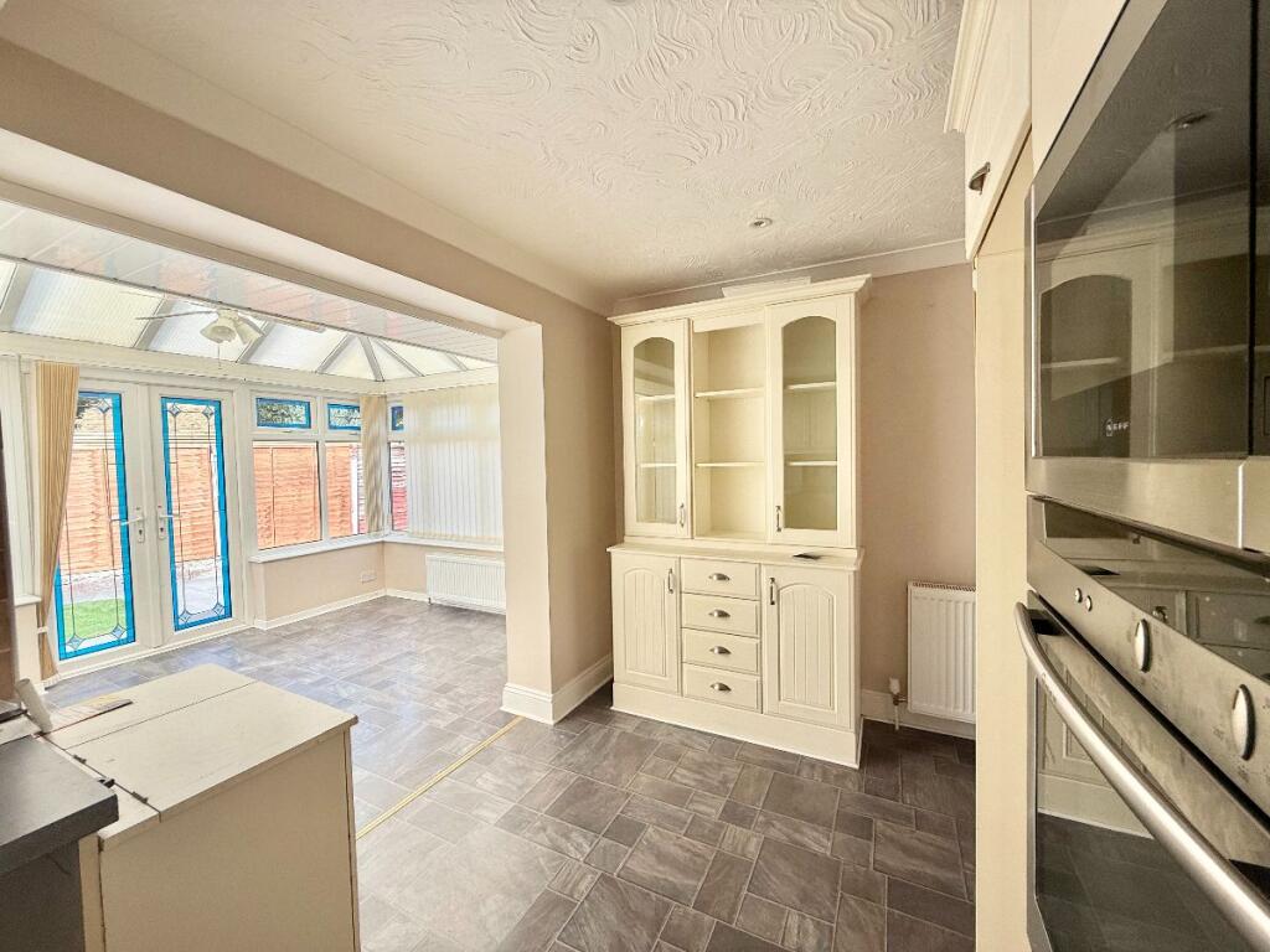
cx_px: 635
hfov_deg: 102.1
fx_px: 514
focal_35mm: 14
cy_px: 476
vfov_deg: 85.7
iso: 50
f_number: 2.2
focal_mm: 2.22
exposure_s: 1/180
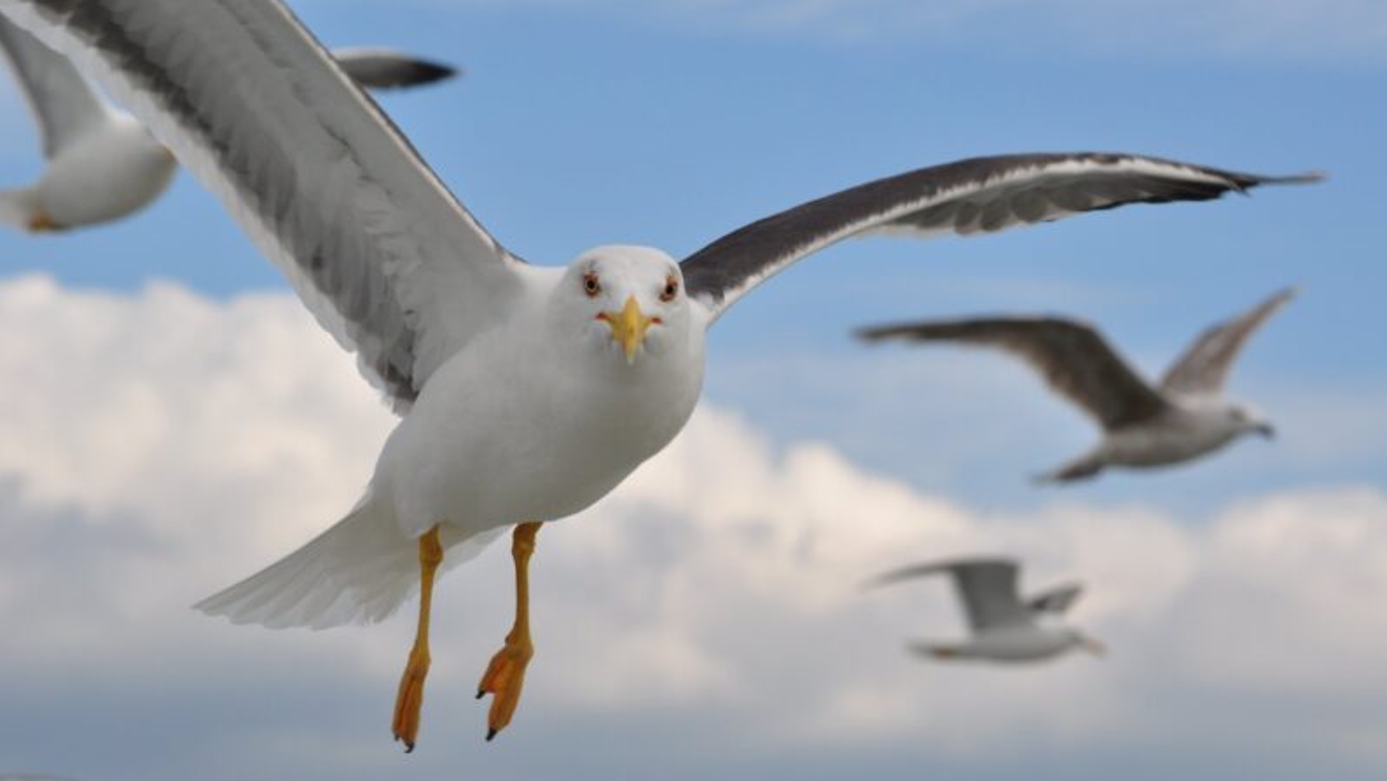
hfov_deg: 12.4
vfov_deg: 7.0
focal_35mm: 174
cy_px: 461
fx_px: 6401
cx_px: 697
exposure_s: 1/400
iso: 200
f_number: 11
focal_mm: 110
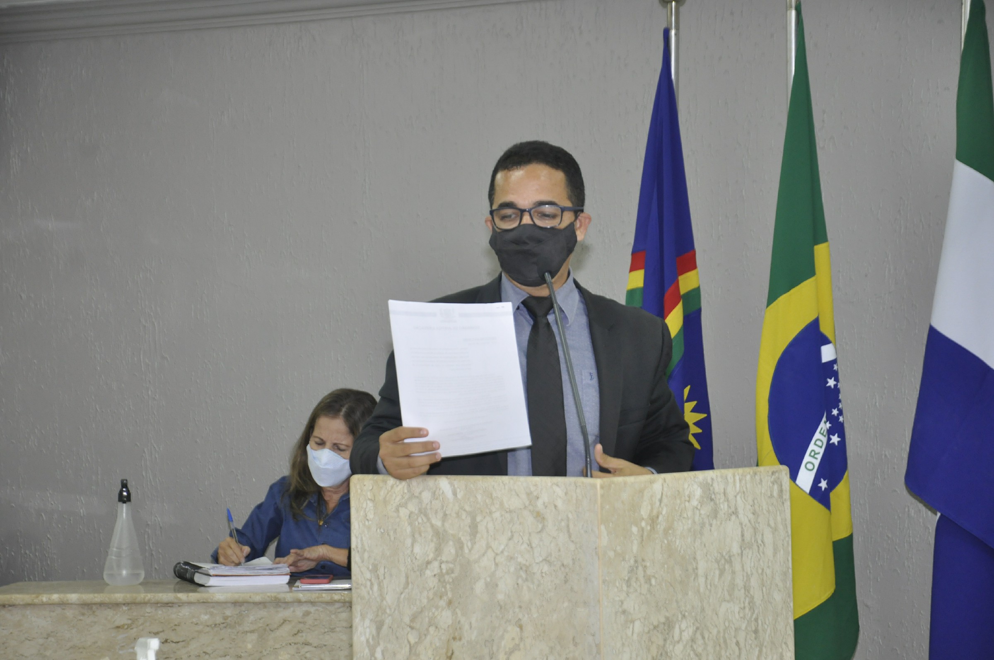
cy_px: 330
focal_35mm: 112
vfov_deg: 12.1
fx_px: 3102
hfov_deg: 18.2
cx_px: 497
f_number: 5.6
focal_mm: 75
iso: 800
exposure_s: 1/60
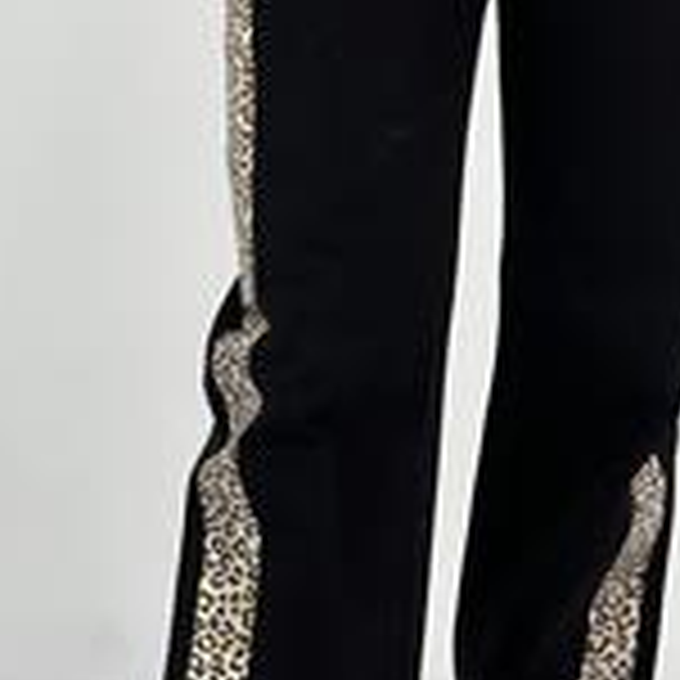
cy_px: 340
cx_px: 392
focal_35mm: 186
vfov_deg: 9.4
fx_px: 4134
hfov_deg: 9.4
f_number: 2.8
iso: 40
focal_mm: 9
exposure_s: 1/100
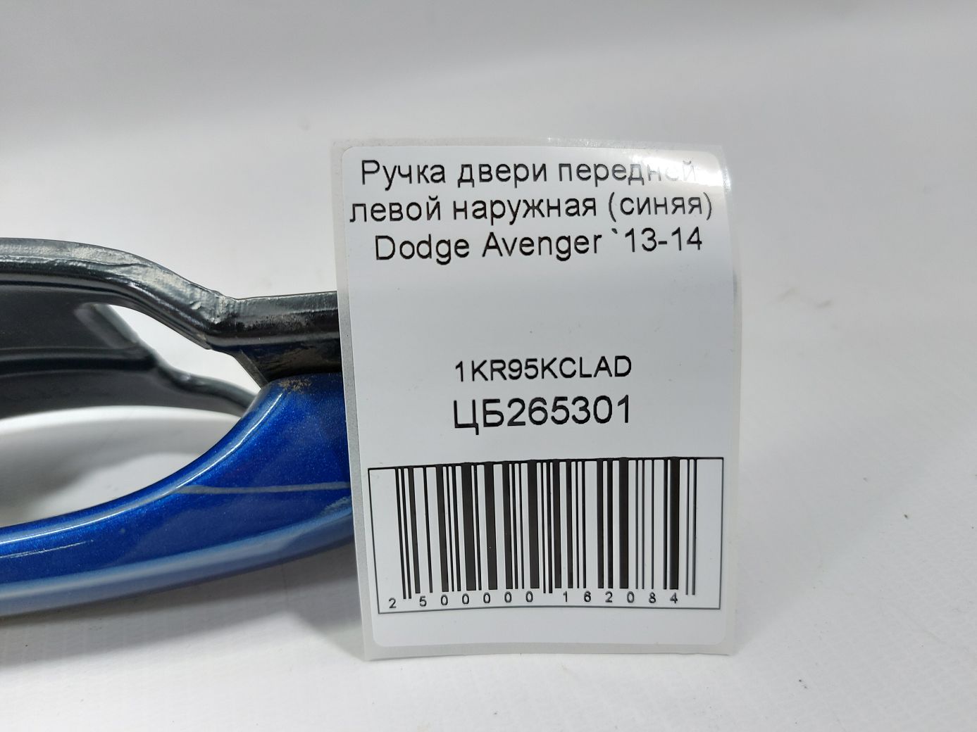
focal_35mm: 24
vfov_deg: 56.8
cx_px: 488
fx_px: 677
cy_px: 366
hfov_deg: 71.6
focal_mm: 5.23
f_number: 1.8
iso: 80
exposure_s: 1/50
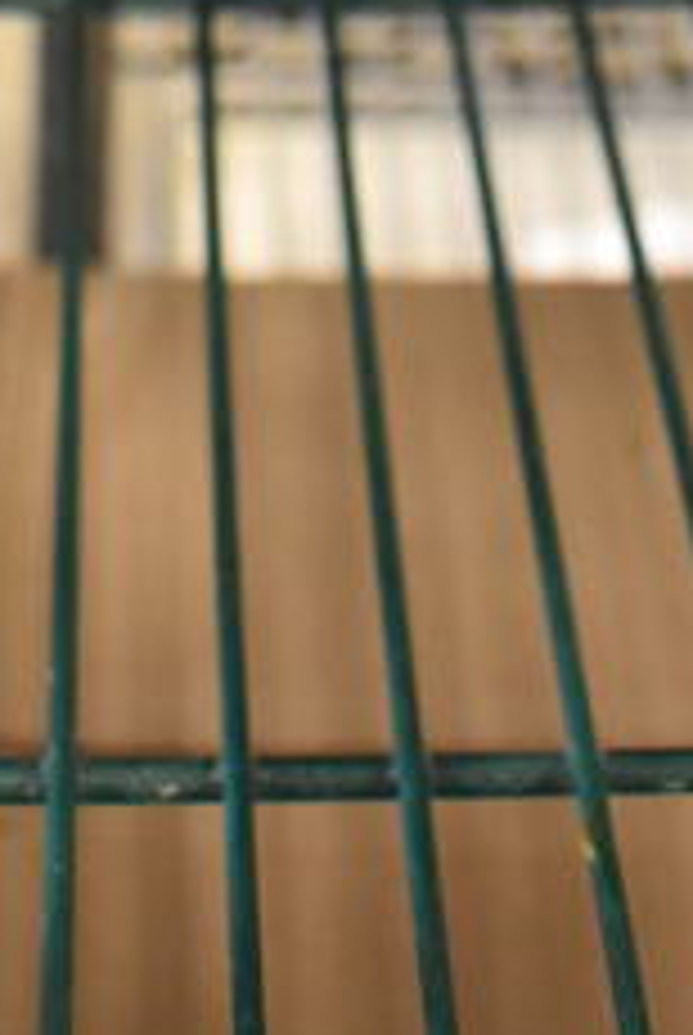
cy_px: -848
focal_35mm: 107
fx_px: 3080
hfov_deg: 12.8
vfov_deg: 16.0
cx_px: 274
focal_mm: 18
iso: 2800
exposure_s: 1/60
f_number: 4
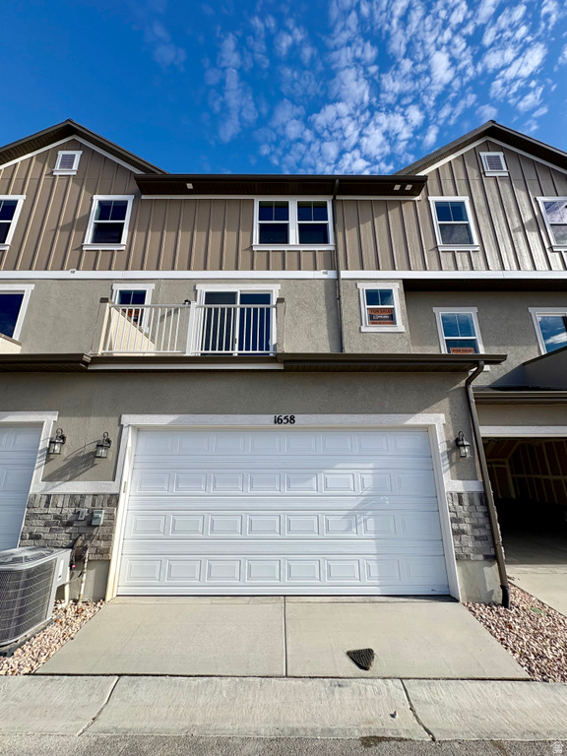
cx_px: 284
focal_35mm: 14
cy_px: 378
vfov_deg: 102.1
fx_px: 306
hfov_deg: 85.7
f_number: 2.2
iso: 50
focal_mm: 2.22
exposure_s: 1/1600
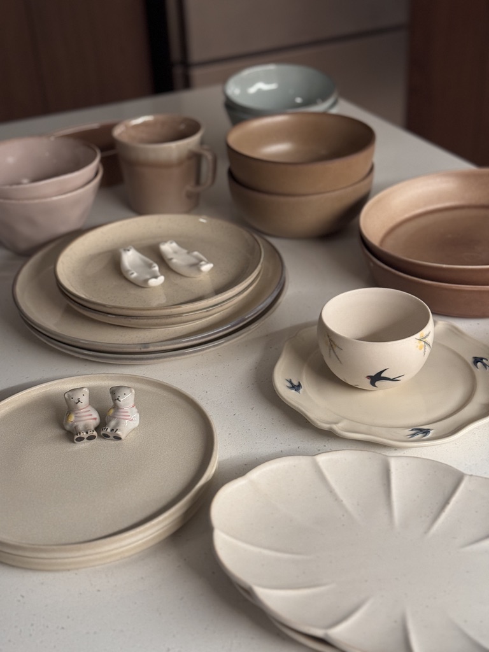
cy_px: 326
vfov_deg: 39.7
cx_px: 244
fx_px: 904
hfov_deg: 30.3
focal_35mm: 48
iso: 500
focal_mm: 6.86
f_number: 1.78
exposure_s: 1/35
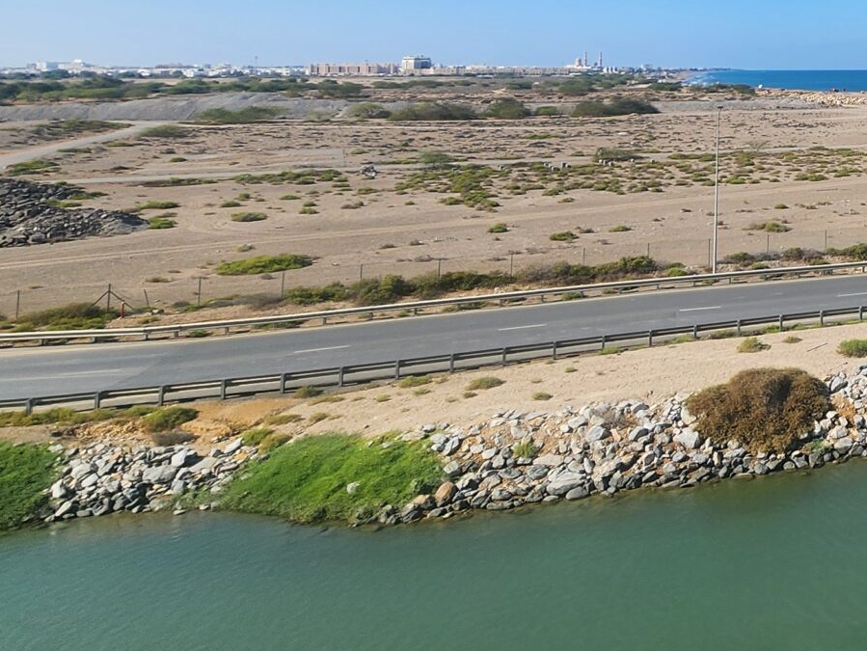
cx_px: 1143
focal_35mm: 37
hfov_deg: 34.4
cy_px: -12
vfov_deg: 34.8
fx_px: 927
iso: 50
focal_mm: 2.2
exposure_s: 1/1904
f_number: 2.2
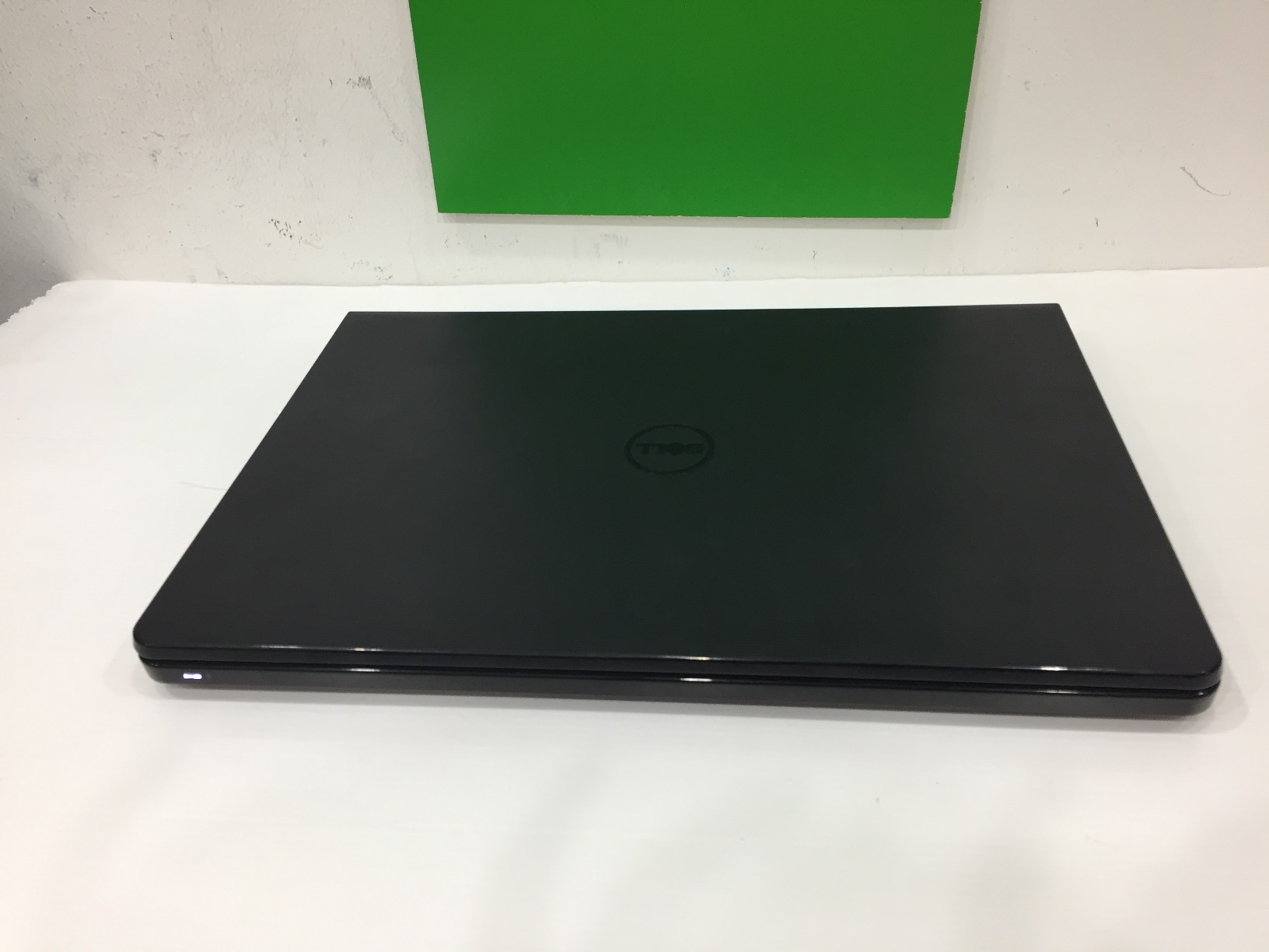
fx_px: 1063
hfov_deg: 61.7
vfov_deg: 48.2
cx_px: 634
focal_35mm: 29
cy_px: 476
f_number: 2.2
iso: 80
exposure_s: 1/33
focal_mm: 4.15
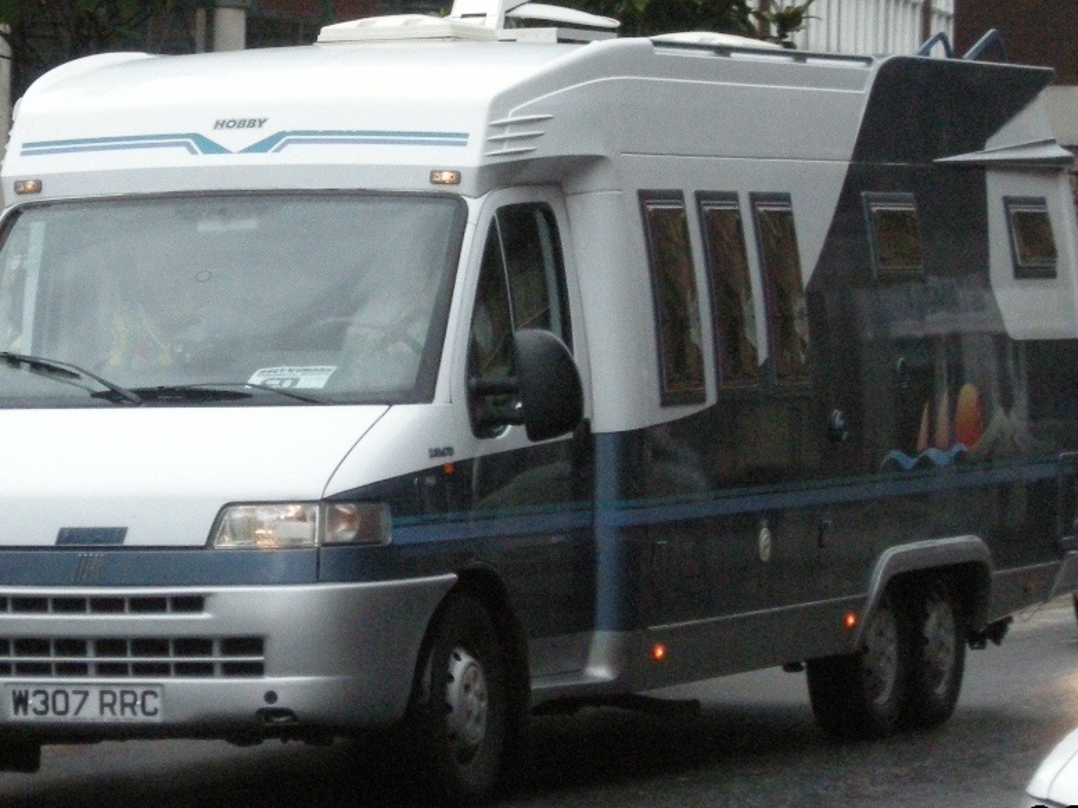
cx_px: 464
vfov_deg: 11.1
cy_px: 337
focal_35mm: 133
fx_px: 4141
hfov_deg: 14.8
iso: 400
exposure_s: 1/274
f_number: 4.7
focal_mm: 21.5
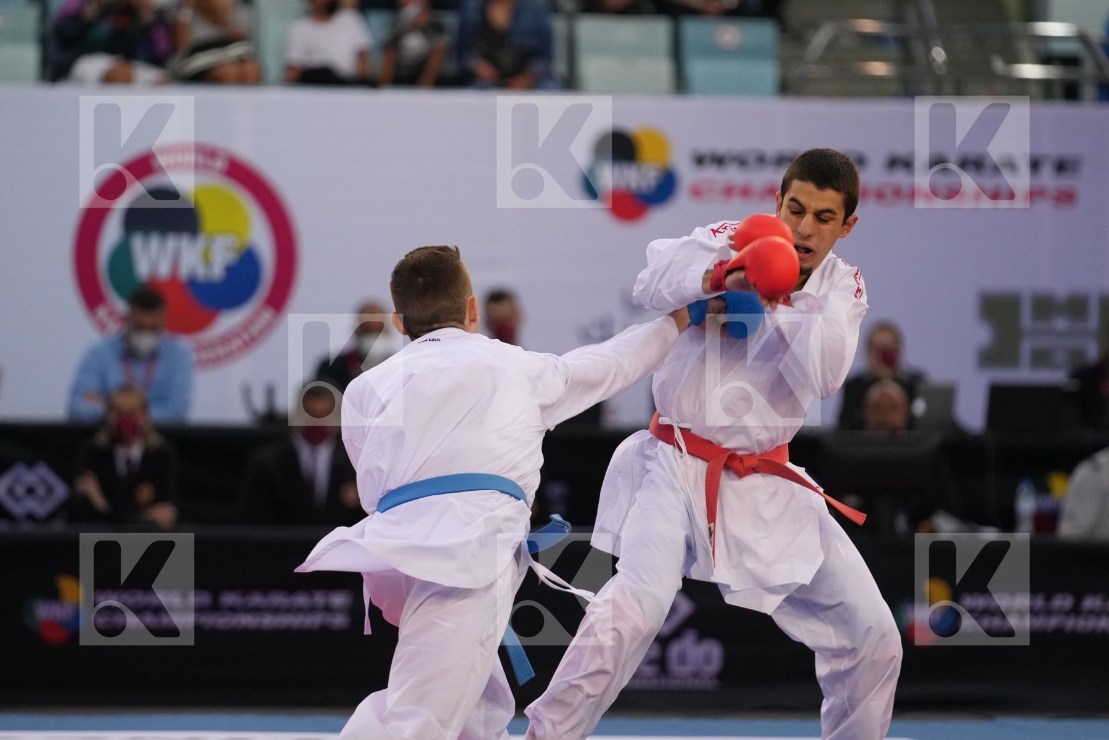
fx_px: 8871
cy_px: 370
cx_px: 554
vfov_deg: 4.8
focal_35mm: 288
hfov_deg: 7.2
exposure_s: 1/1000
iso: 1600
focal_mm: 192
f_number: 2.8
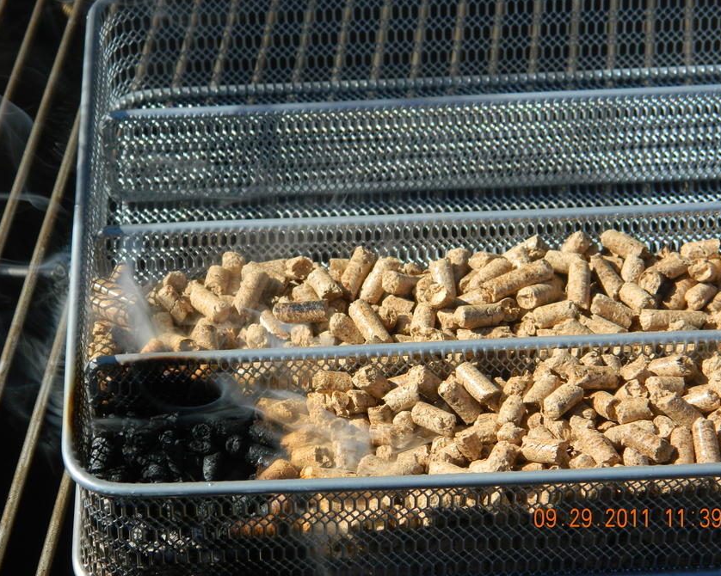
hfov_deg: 17.8
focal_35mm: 108
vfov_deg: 14.3
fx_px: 2304
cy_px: 288
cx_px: 385
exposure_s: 1/500
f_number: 4.5
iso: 80
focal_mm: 18.6
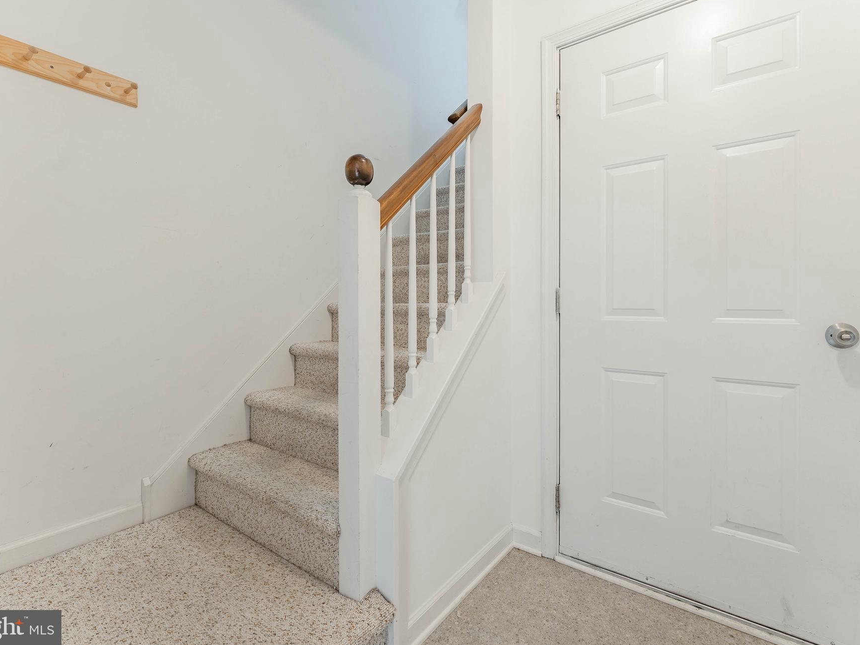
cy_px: 306
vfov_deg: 78.0
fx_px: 397
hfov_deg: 94.3
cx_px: 462
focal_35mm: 16
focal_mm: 14
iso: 320
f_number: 7.1
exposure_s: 1/125
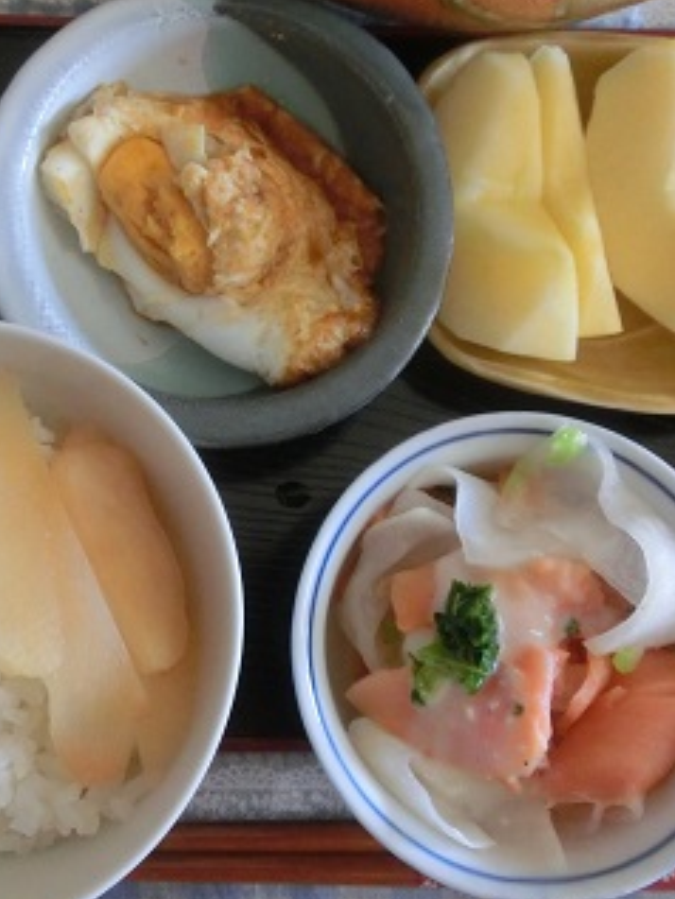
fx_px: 1039
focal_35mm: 40
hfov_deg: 35.6
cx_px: 220
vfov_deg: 46.7
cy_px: 390
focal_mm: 4.4
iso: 640
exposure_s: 1/125
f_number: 3.3
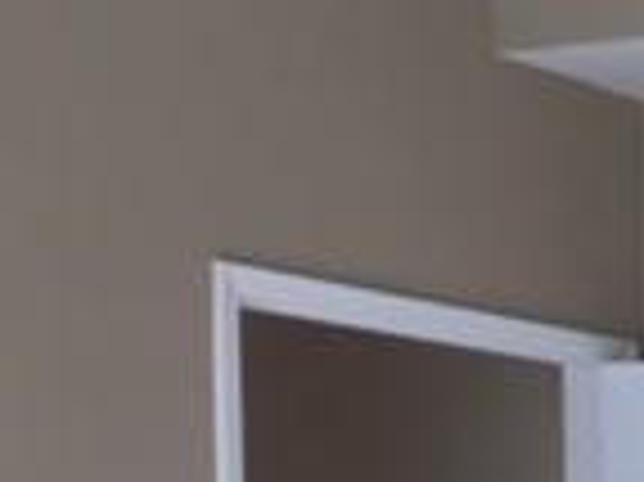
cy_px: 932
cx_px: 1405
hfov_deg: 12.7
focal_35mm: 130
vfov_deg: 10.5
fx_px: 2417
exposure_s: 1/60
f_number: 2.2
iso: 40
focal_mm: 4.15
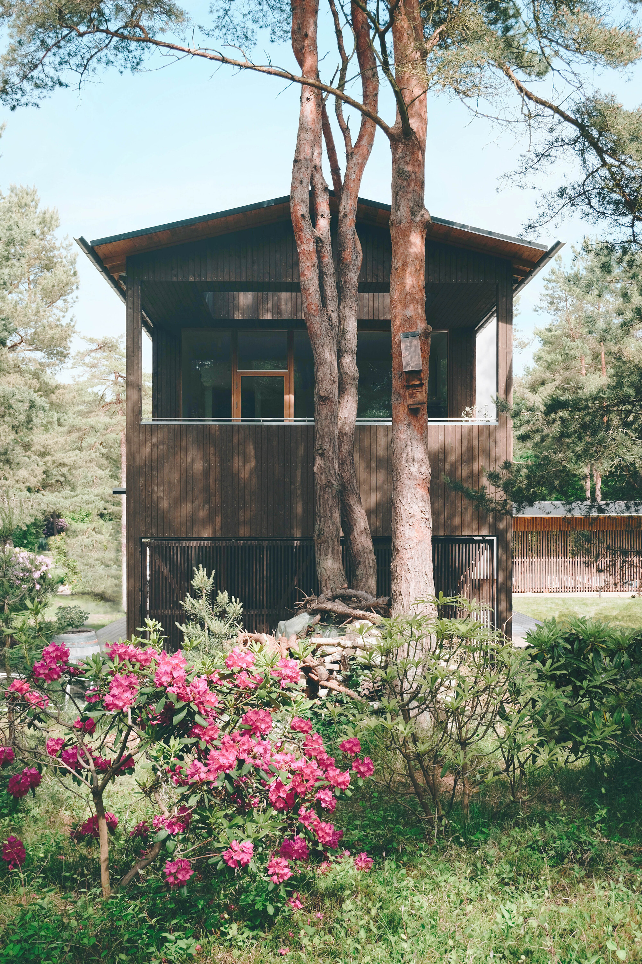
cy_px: 482
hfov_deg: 30.5
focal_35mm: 44
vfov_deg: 44.5
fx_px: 1177
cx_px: 321
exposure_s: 1/340
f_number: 5.6
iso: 320
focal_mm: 29.6
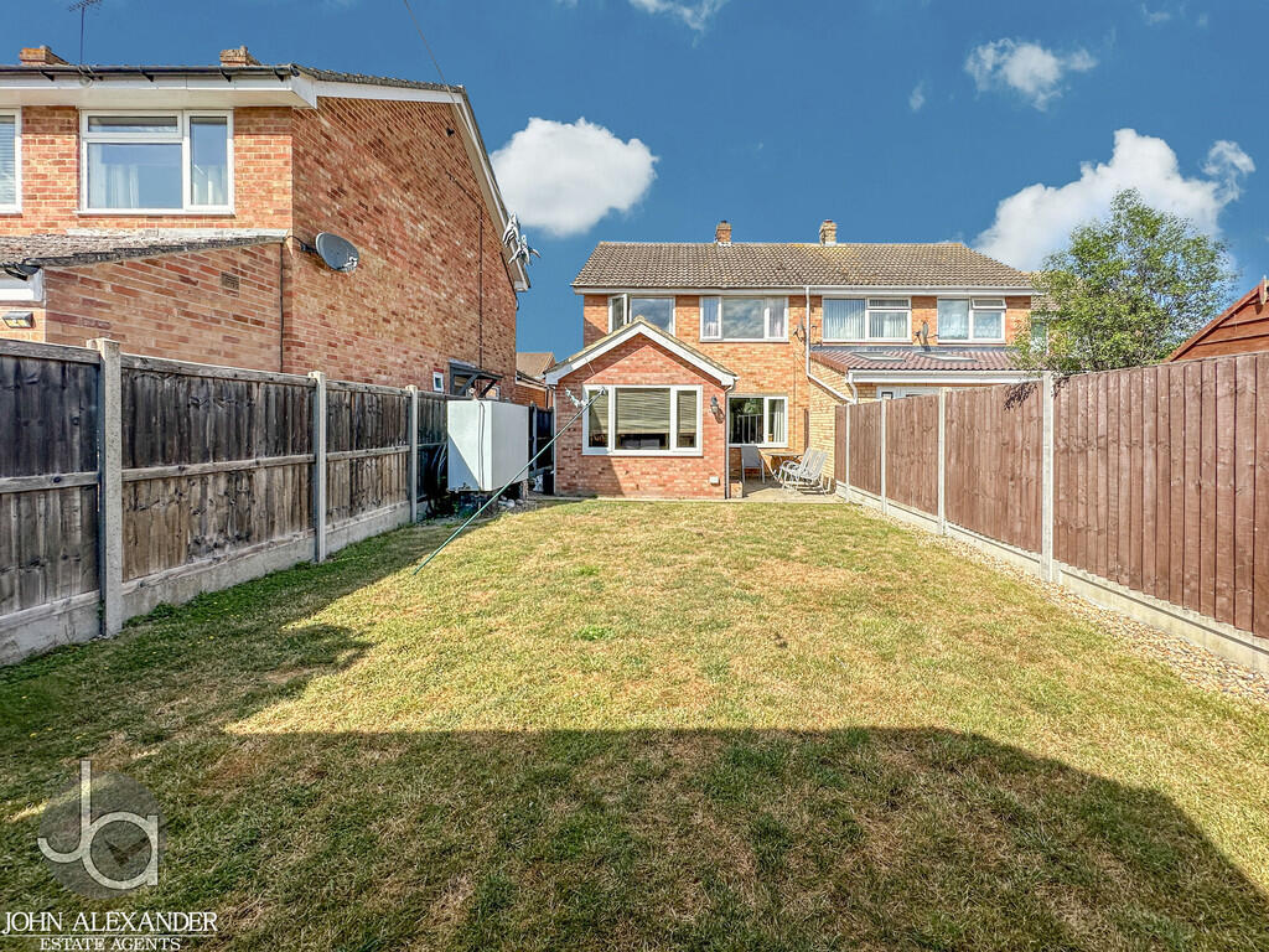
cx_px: 634
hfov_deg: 102.1
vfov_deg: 85.7
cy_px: 476
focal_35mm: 14
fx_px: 513
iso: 50
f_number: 2.2
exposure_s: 1/1250
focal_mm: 2.22
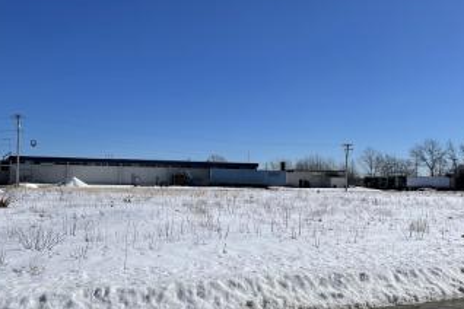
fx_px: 438
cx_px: 181
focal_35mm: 34
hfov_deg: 55.3
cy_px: 182
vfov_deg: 38.8
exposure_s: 1/10753
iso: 32
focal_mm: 4.2
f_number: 1.6
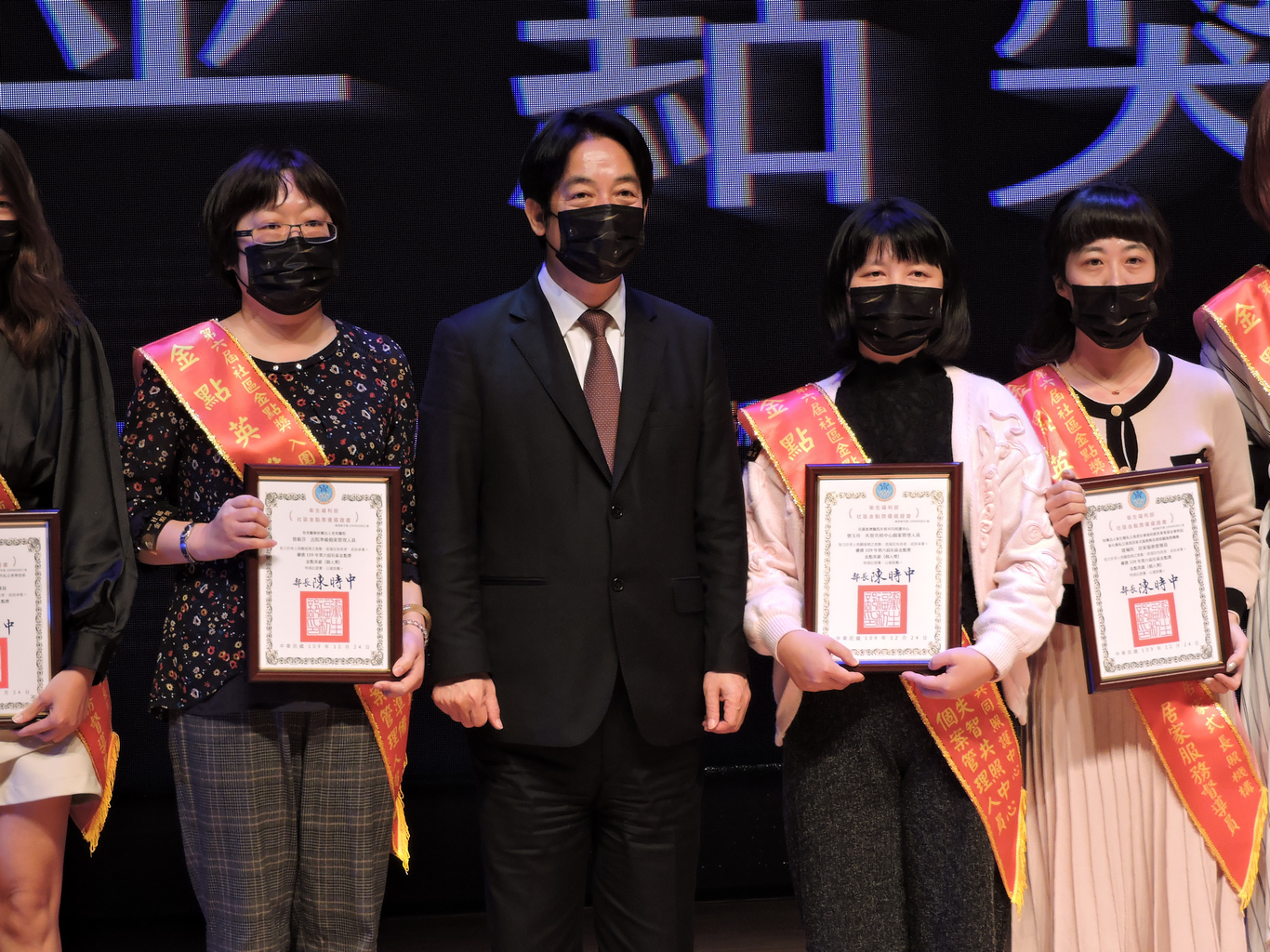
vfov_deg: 6.8
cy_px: 476
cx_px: 635
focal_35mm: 220
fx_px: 8070
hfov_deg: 9.0
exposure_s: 1/60
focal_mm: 39.4
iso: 320
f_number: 5.3
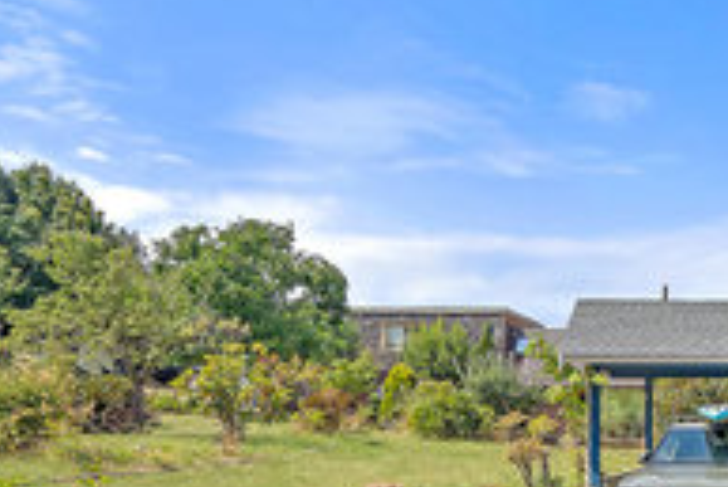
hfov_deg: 43.2
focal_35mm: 36
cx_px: 771
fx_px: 729
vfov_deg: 35.6
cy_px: 396
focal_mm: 16
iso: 320
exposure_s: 1/400
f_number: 6.3
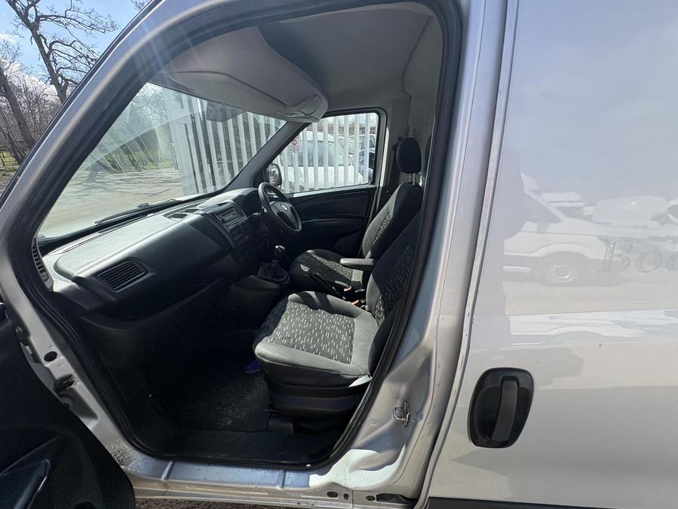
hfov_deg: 102.1
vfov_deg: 85.7
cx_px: 339
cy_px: 254
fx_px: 274
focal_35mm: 14
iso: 64
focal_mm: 2.22
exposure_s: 1/804
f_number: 2.2
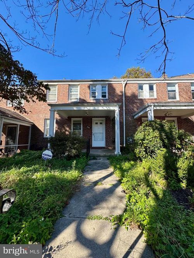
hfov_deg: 85.7
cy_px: 129
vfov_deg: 102.1
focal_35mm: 14
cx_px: 97
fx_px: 105
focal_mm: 2.22
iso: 40
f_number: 2.2
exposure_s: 1/470
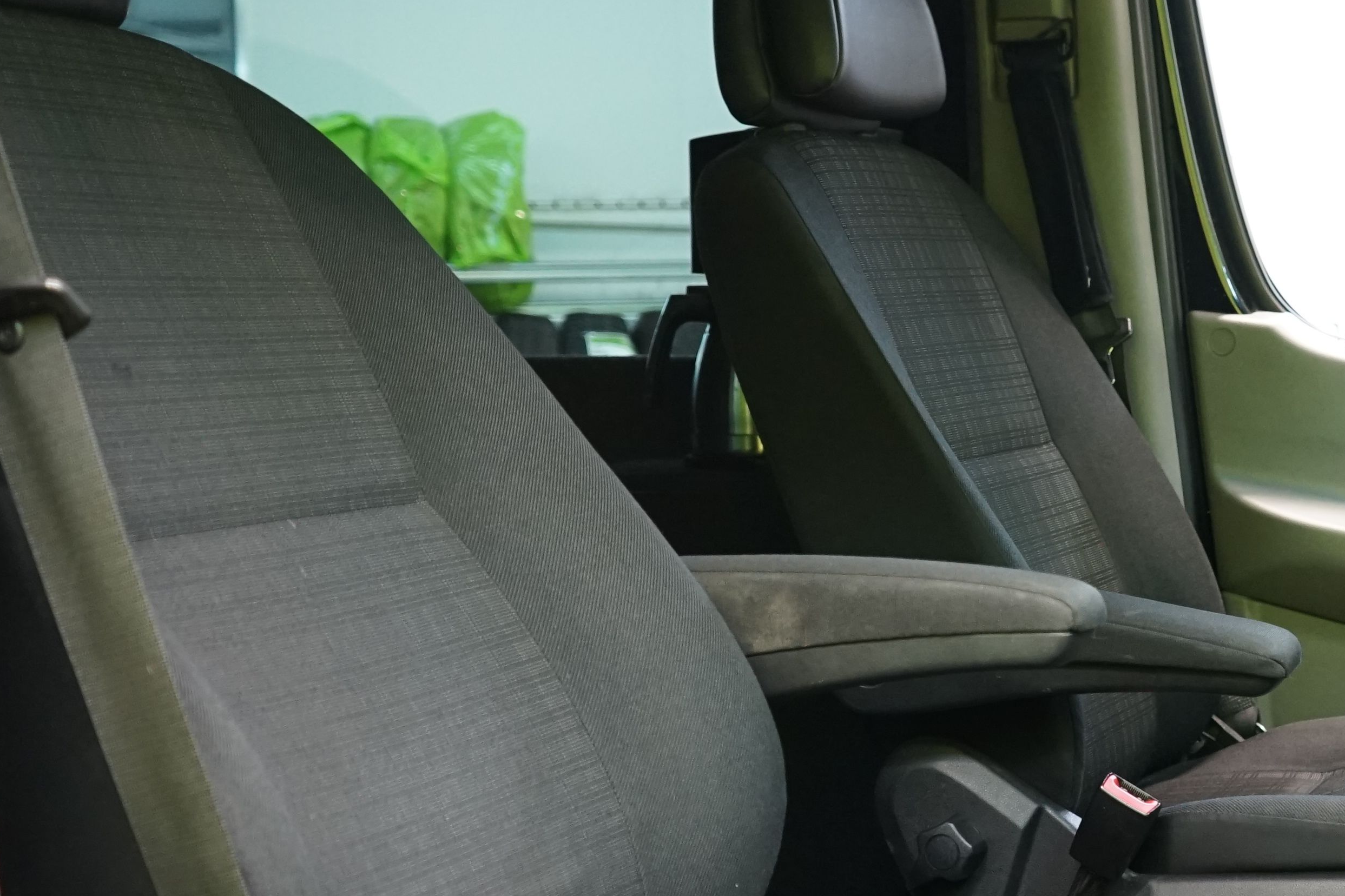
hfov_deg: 28.1
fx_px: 2615
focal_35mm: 70
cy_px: 464
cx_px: 1132
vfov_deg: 19.5
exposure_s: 1/25
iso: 1600
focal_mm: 29
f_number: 3.5
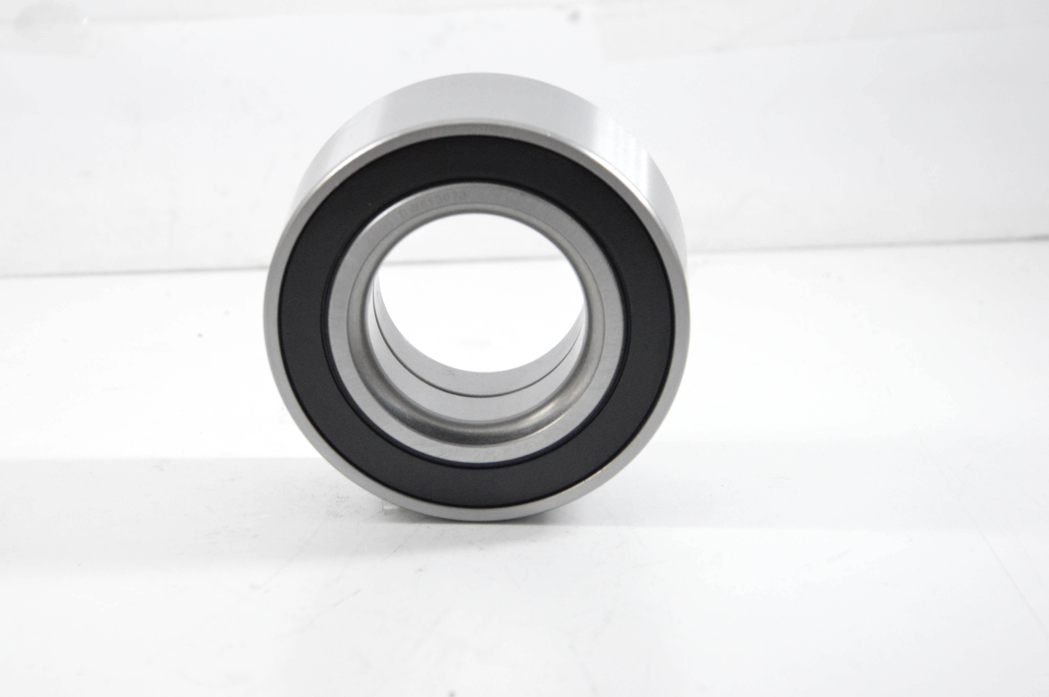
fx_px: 3464
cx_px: 456
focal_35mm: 119
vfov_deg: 11.5
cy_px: 313
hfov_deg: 17.2
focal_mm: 70
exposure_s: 1/100
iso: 3200
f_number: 7.1
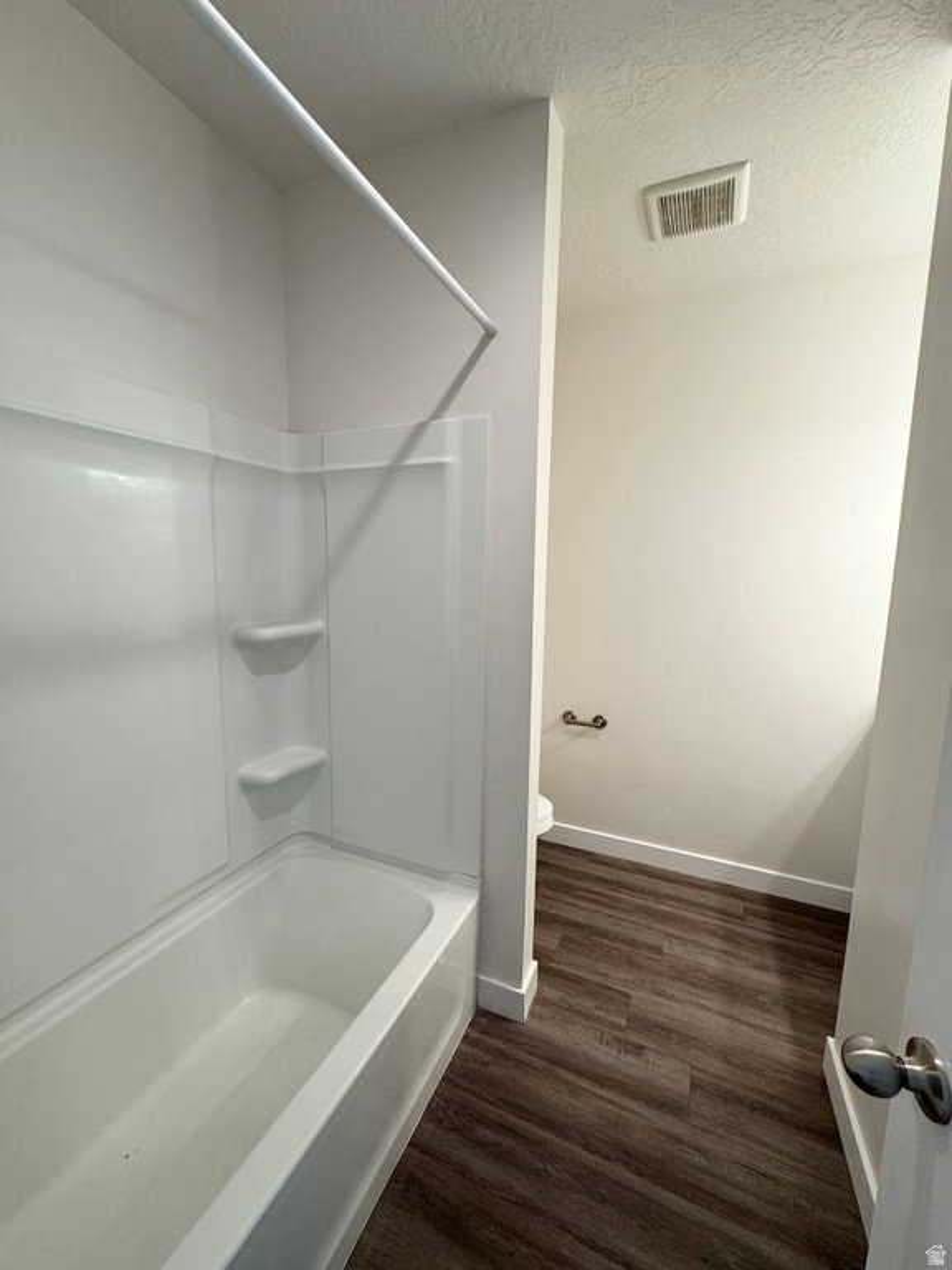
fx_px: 513
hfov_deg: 85.7
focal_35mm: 14
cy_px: 635
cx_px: 476
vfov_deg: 102.1
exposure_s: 1/120
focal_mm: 2.22
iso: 160
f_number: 2.2
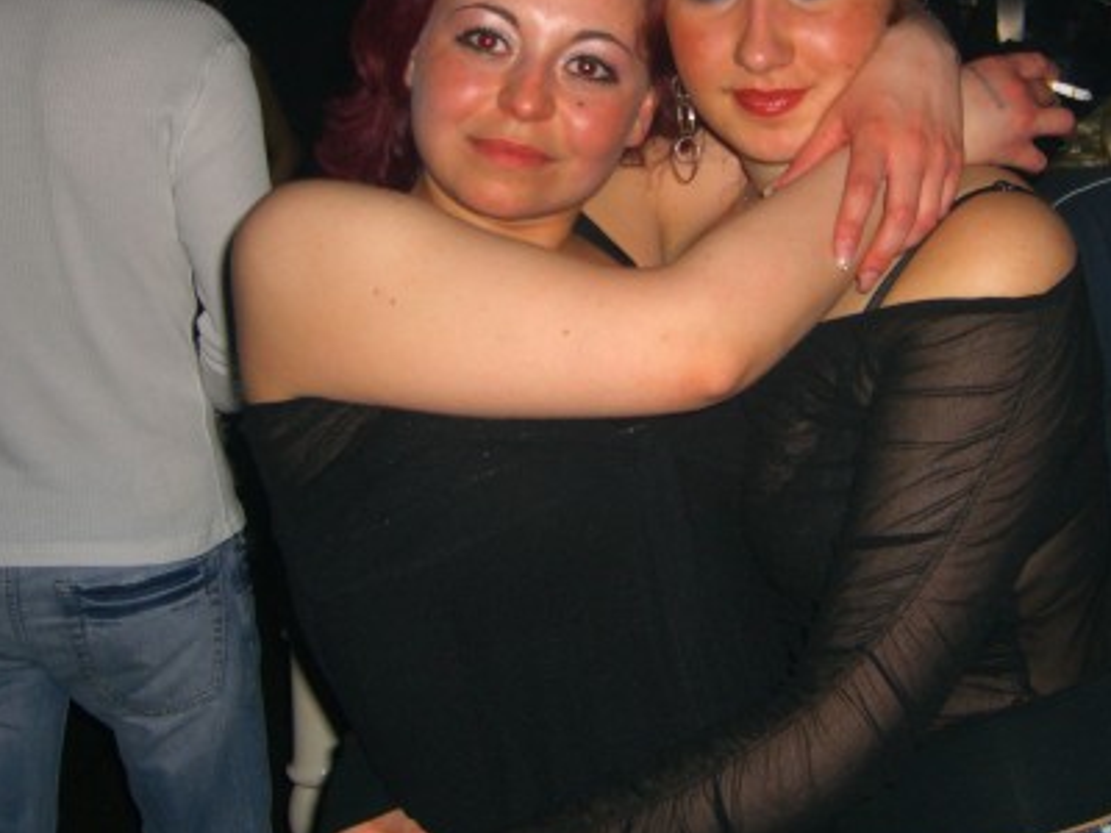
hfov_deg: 33.7
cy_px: 244
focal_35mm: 57
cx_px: 667
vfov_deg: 25.5
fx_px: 1829
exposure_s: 1/60
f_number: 2.8
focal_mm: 7.9
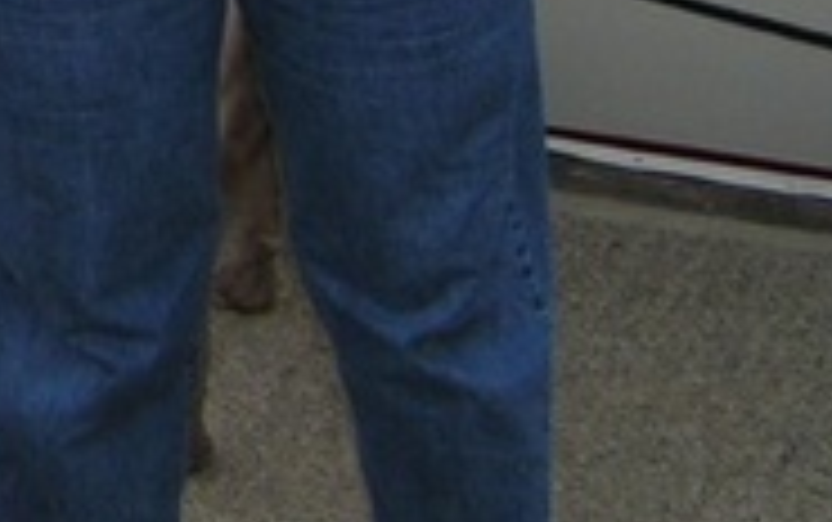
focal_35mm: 174
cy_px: -450
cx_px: -819
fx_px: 3949
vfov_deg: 7.3
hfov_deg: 11.0
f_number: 2.8
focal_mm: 5.8
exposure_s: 1/400
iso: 50
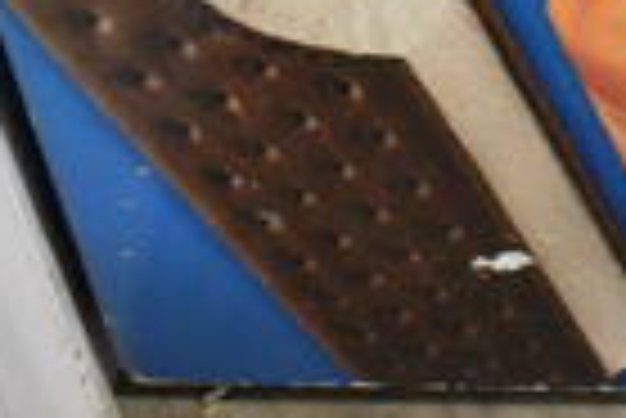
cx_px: 914
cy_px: -440
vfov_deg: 9.7
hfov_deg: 14.5
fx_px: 2298
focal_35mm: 132
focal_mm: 20
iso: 6400
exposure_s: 1/125
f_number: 5.6
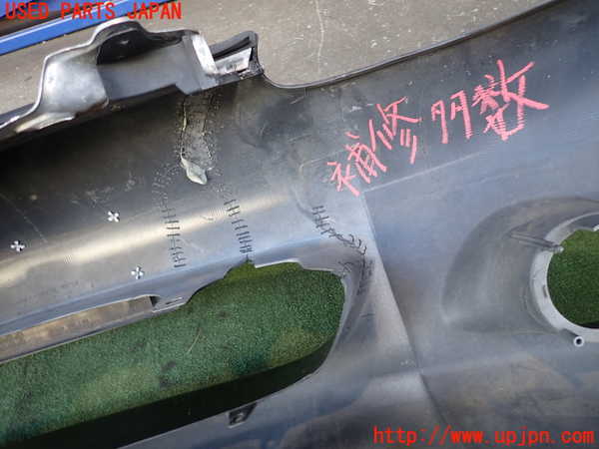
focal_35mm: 25
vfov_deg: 54.9
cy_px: 224
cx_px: 300
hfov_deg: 69.4
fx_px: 433
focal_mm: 4.5
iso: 200
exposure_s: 1/80
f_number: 2
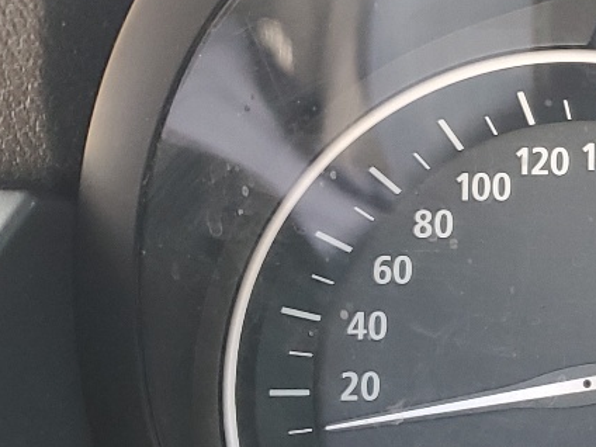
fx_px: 1687
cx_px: 886
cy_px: 260
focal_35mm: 98
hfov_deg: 18.0
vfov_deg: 15.1
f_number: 1.5
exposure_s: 1/120
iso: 60
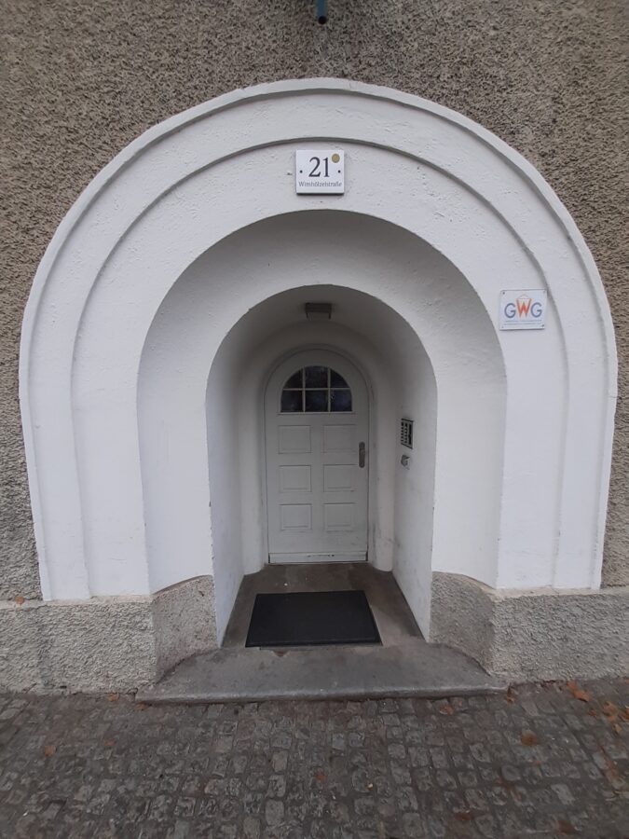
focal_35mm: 13
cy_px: 420
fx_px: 315
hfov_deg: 89.9
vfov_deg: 106.2
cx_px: 314
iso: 40
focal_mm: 1.13
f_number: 2.2
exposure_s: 1/179
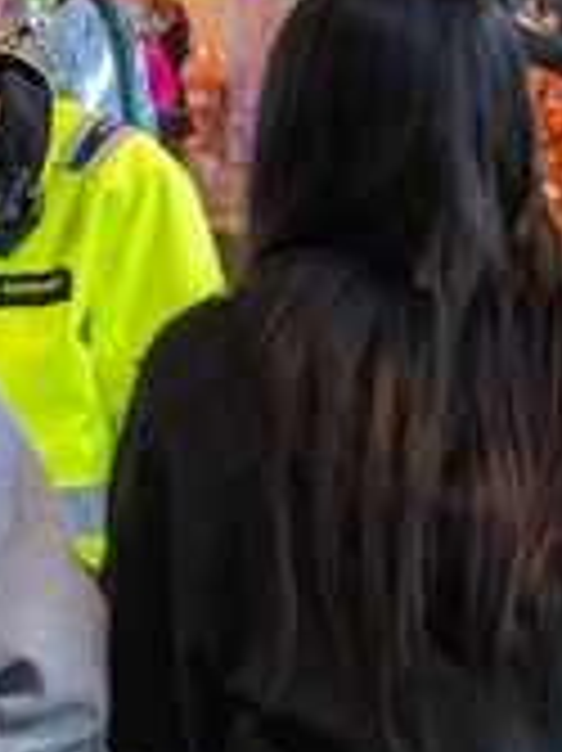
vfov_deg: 7.3
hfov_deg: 5.5
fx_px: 5852
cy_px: 252
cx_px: 108
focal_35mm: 270
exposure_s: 1/125
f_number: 5
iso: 3200
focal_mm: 58
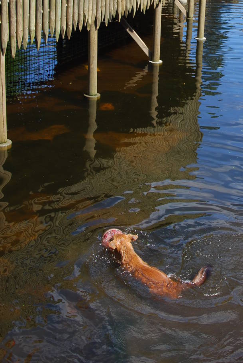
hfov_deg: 20.5
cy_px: 51
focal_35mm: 66
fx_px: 665
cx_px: 195
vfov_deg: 29.5
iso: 100
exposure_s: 1/160
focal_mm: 25
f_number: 6.3
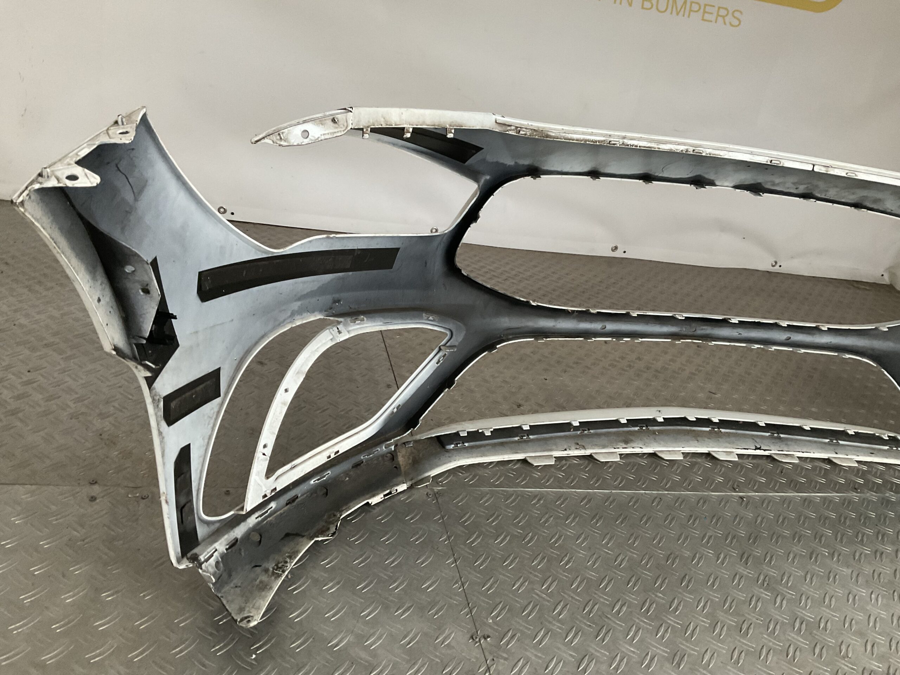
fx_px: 754
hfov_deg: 61.7
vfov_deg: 48.2
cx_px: 450
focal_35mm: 29
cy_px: 338
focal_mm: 3
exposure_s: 1/60
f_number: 1.8
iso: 160
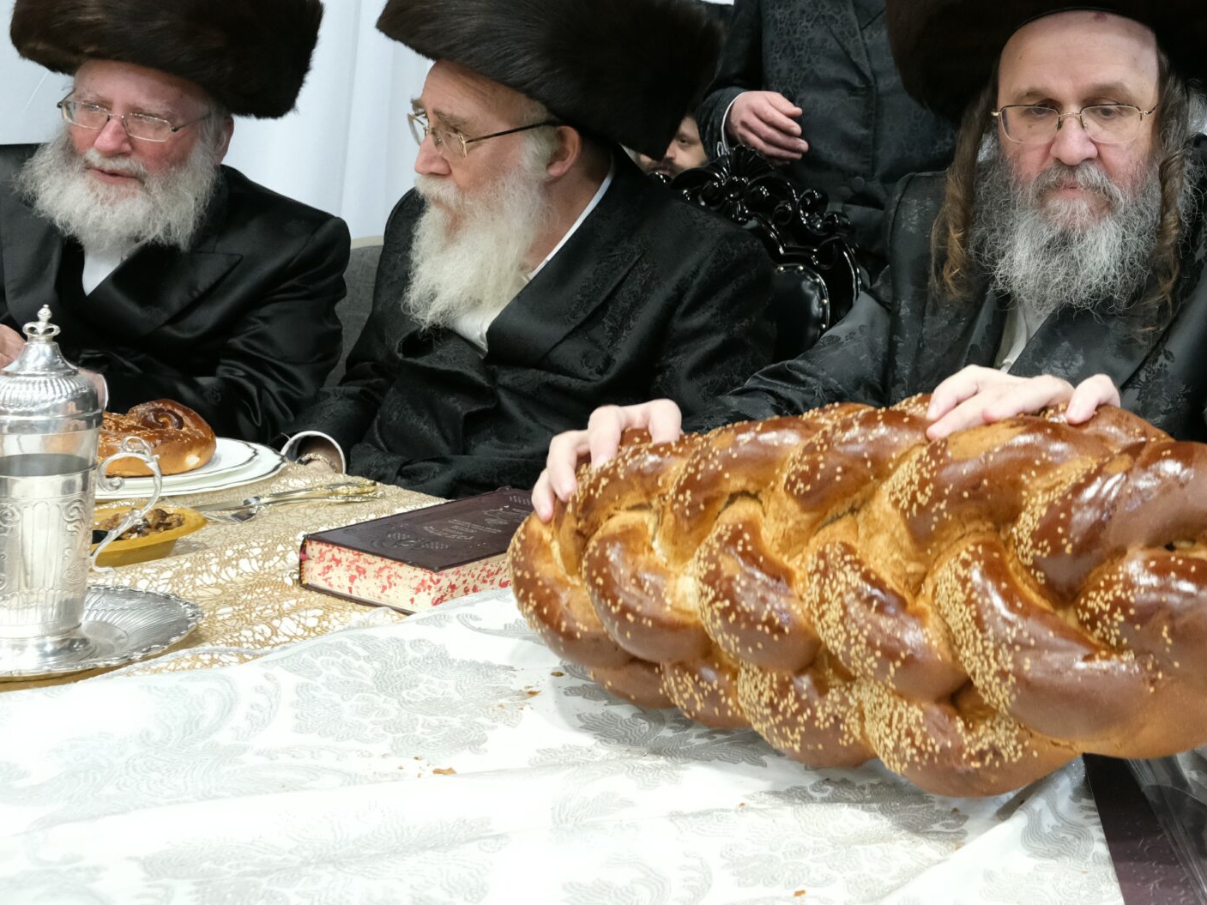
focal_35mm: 42
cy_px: 239
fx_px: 1464
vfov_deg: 33.7
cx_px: 1088
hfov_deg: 41.3
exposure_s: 1/160
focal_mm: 16
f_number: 5.6
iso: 4000
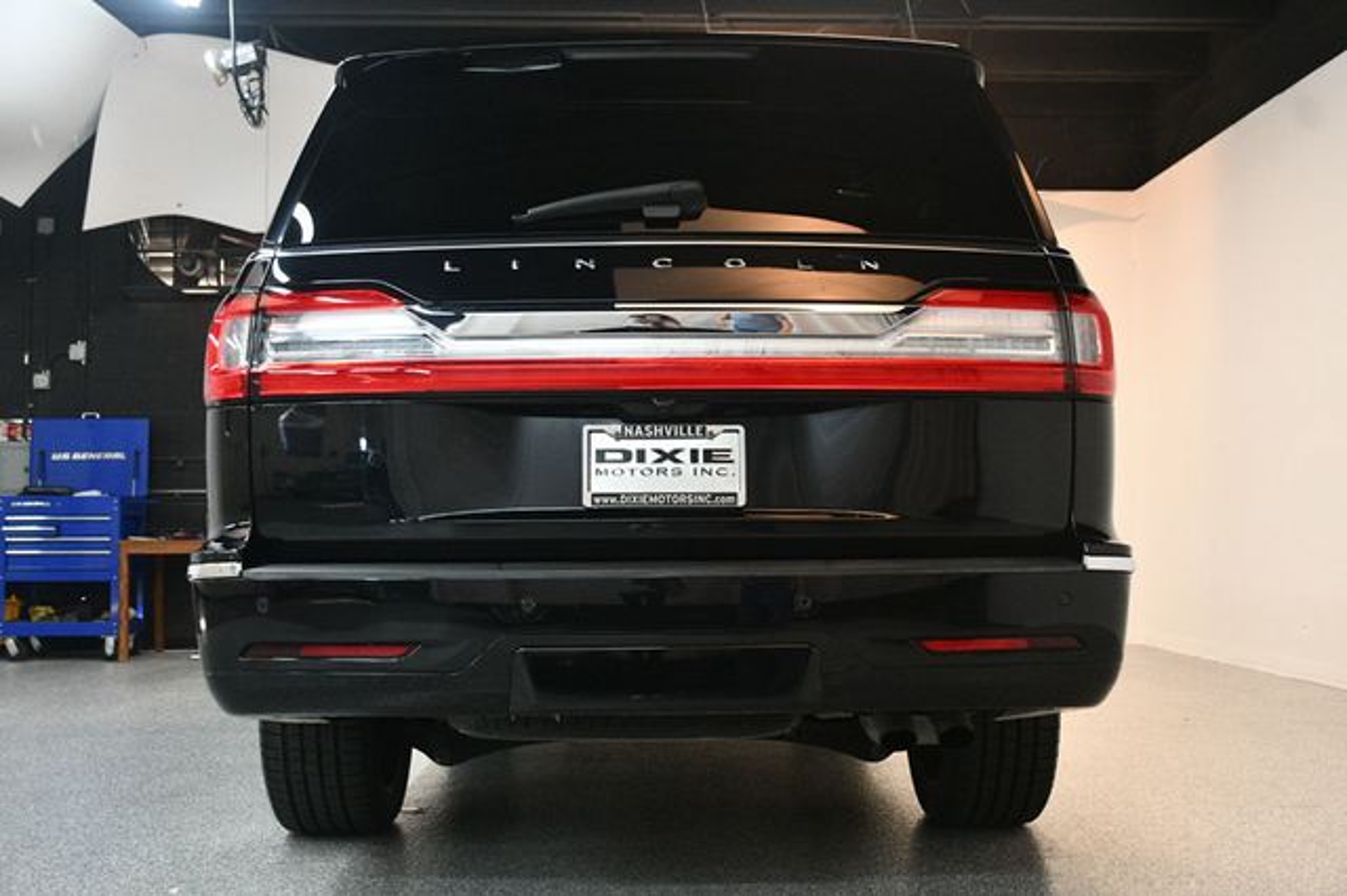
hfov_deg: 49.6
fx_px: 1458
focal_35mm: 39
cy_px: 448
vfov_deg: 34.2
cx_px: 674
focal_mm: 26
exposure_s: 1/125
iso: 2800
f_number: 3.8
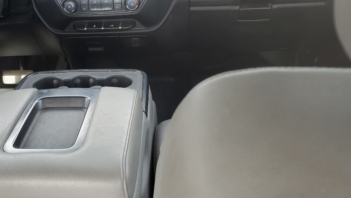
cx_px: 92
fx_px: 391
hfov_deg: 46.8
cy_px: 94
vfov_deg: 28.3
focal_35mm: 42
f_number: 1.5
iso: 50
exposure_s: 1/179
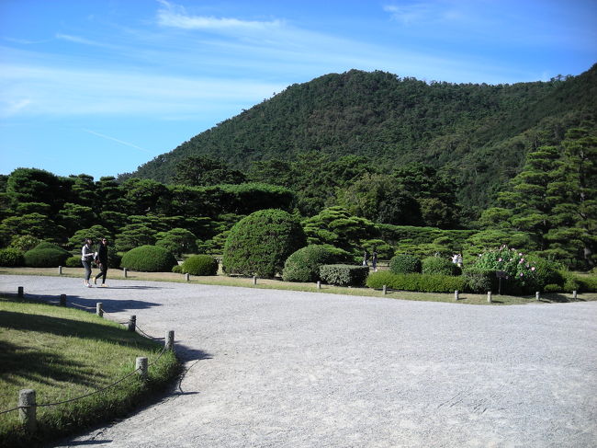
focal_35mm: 38
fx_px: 655
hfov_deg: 49.0
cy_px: 224
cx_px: 298
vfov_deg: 37.7
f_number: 3.2
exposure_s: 1/552
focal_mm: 6.3
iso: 50
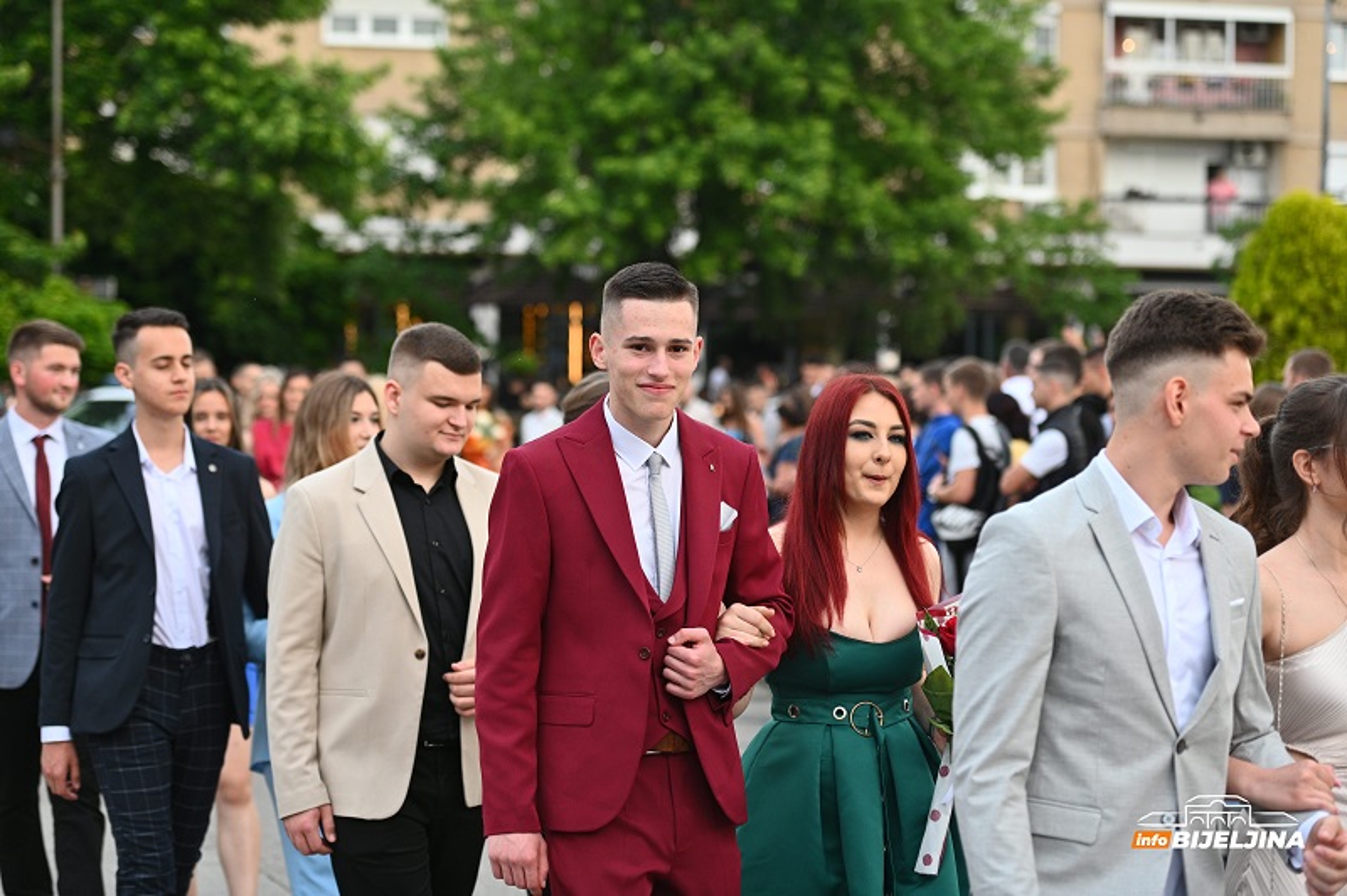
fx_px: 2804
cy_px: 448
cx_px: 674
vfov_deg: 18.2
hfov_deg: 27.0
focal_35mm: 75
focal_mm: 75
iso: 800
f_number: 2.8
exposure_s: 1/800
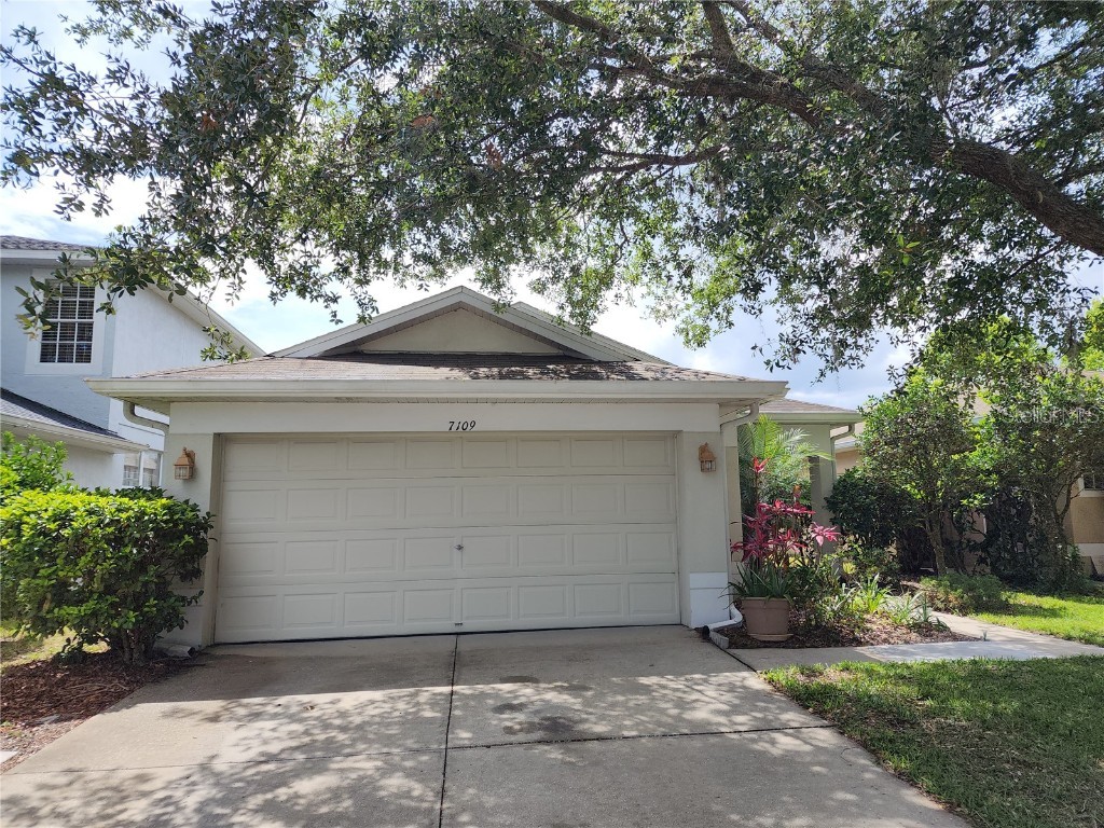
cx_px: 552
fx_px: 734
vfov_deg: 58.9
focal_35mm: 23
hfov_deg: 73.9
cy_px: 414
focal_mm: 6.4
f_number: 1.8
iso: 12
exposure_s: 1/719
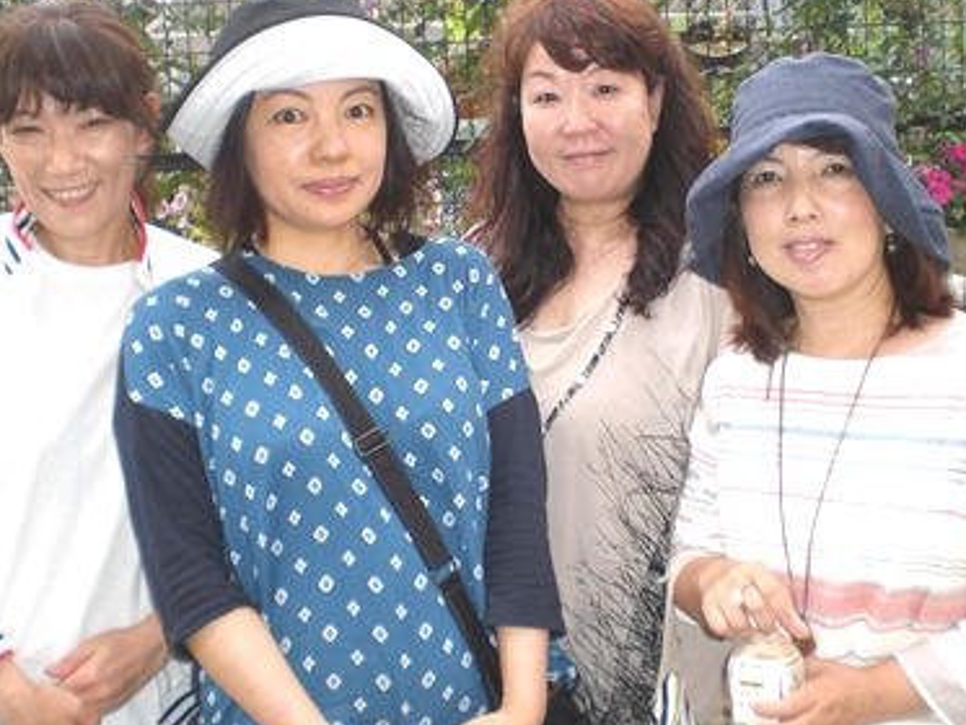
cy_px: 329
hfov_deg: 40.4
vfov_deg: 30.9
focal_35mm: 47
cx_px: 509
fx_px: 1312
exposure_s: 1/100
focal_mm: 6.3
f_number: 3.1
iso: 50
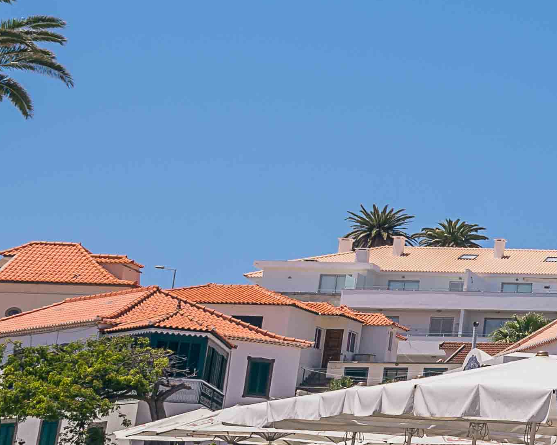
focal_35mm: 91
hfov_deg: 16.1
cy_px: 145
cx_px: 1130
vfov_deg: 16.8
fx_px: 1500
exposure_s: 1/125
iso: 160
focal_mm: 22
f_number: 16
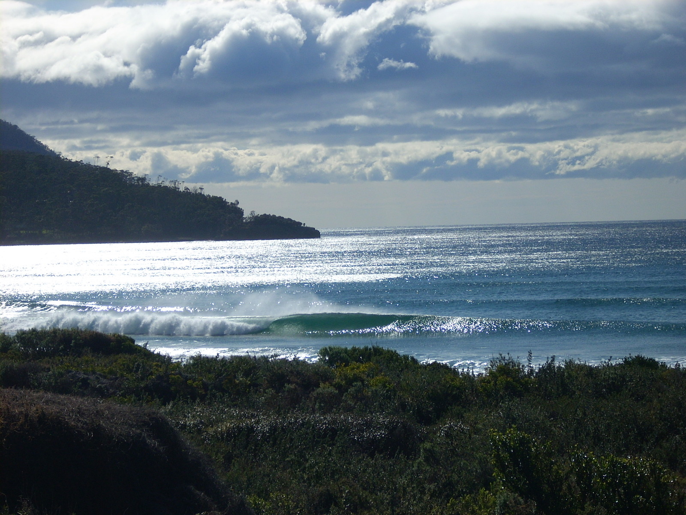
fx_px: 2239
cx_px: 343
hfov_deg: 17.4
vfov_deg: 13.1
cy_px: 258
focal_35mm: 113
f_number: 10.4
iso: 64
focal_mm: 18.6
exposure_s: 1/285
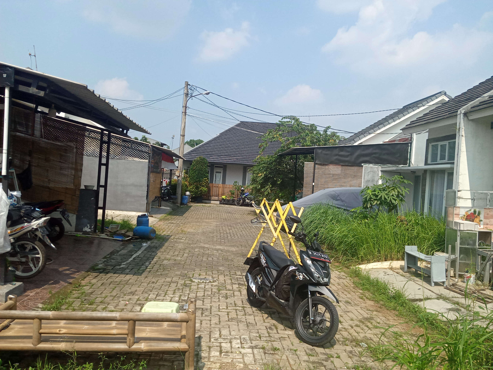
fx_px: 399
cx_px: 246
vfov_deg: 49.7
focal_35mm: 28
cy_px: 185
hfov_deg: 63.4
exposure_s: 1/2165
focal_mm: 3.73
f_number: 2.2
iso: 117
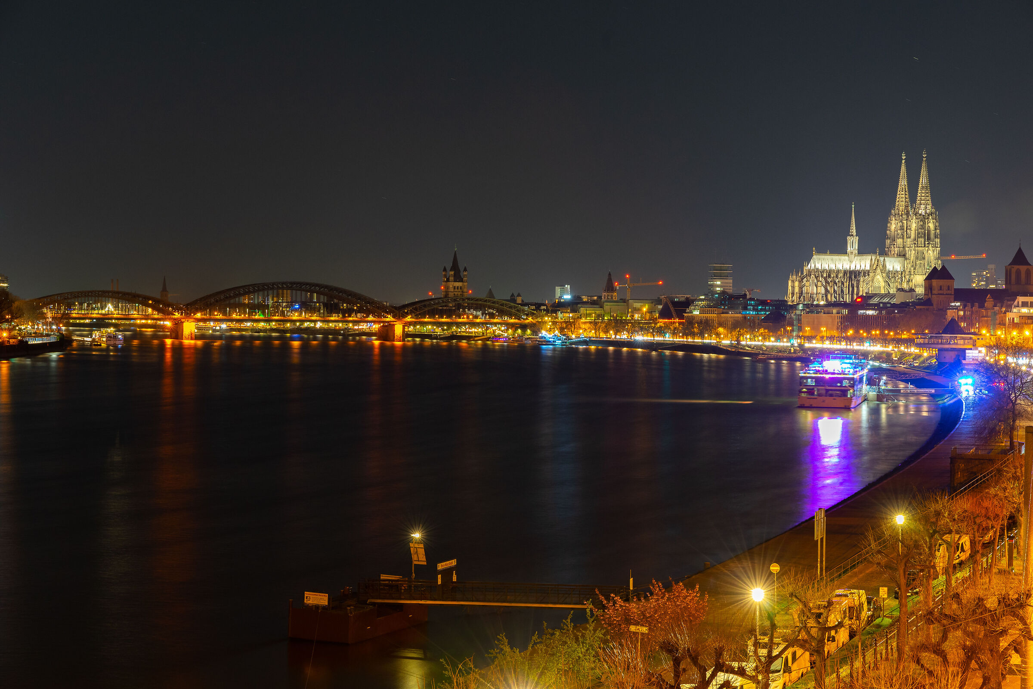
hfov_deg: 27.0
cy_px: 344
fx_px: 2152
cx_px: 516
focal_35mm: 75
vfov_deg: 18.2
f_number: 10
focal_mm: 75
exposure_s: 30
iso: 400
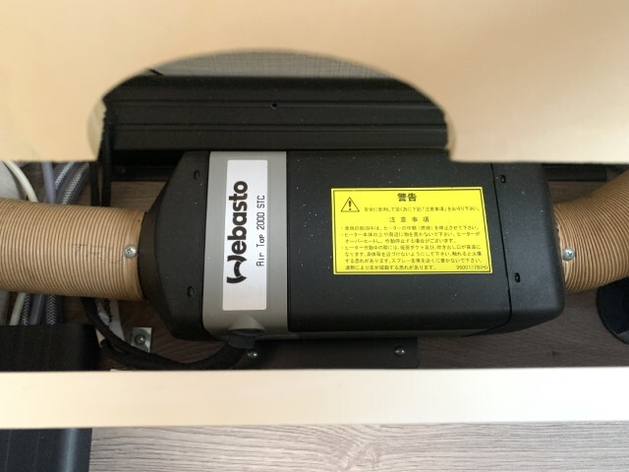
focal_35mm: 26
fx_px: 472
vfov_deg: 53.1
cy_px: 236
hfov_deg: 67.3
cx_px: 314
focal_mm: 4.25
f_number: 1.8
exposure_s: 1/60
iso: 320
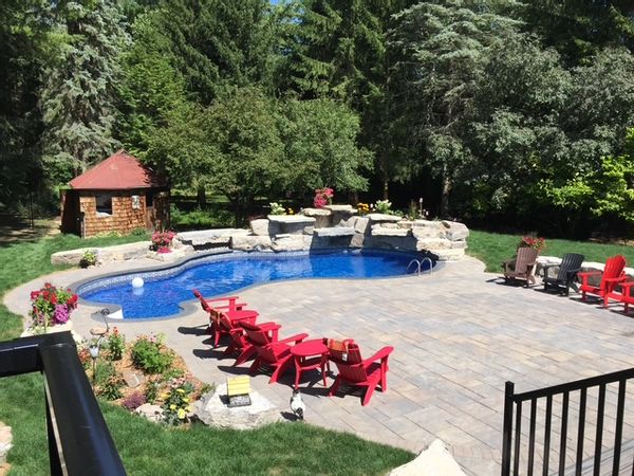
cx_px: 317
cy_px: 238
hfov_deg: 61.7
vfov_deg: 48.2
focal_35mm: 29
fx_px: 531
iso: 32
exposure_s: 1/1647
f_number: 2.2
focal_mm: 4.15
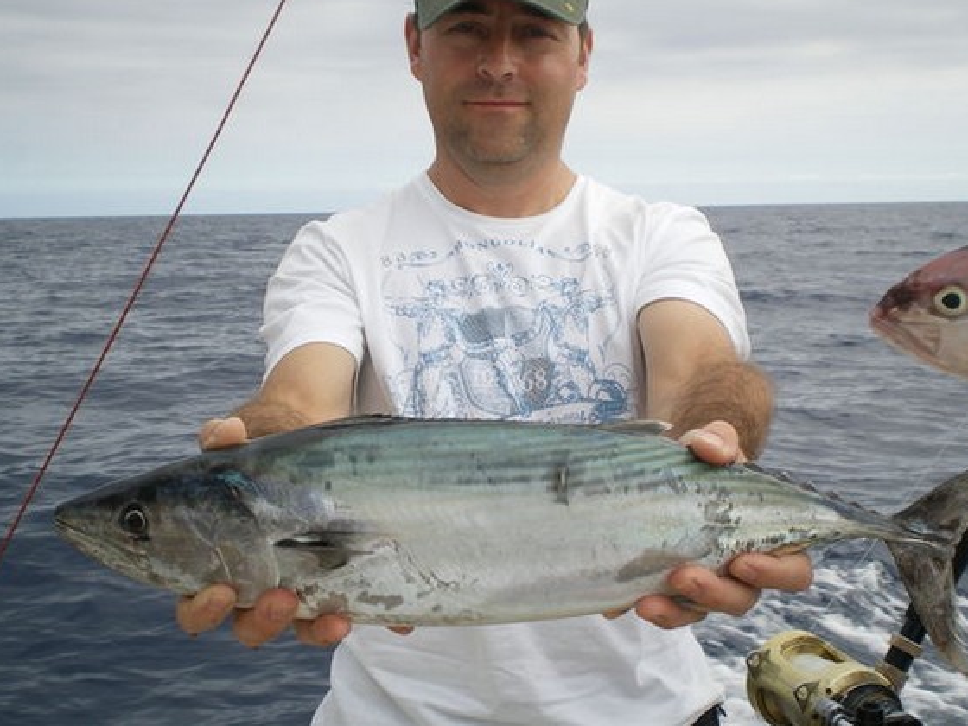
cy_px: 320
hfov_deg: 35.5
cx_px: 506
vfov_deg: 27.0
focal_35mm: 54
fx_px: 1510
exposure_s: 1/200
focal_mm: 8.4
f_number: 5.2
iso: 50
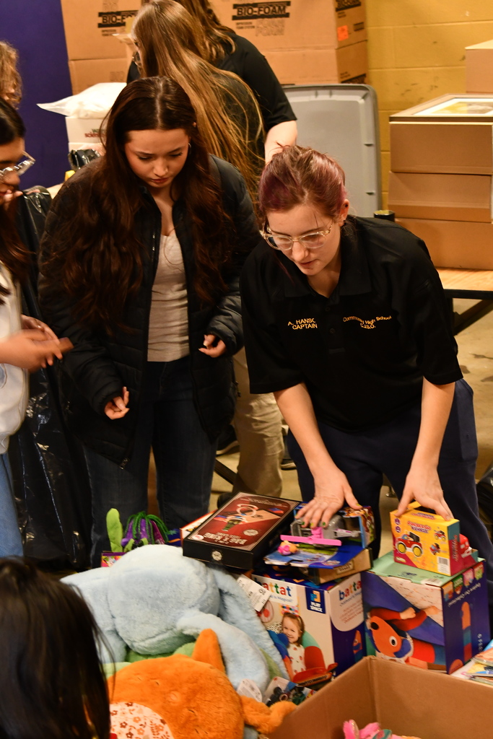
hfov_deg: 16.7
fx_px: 1684
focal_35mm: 82
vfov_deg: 24.8
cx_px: 246
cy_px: 370
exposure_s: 1/60
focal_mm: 55
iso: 2200
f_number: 5.6
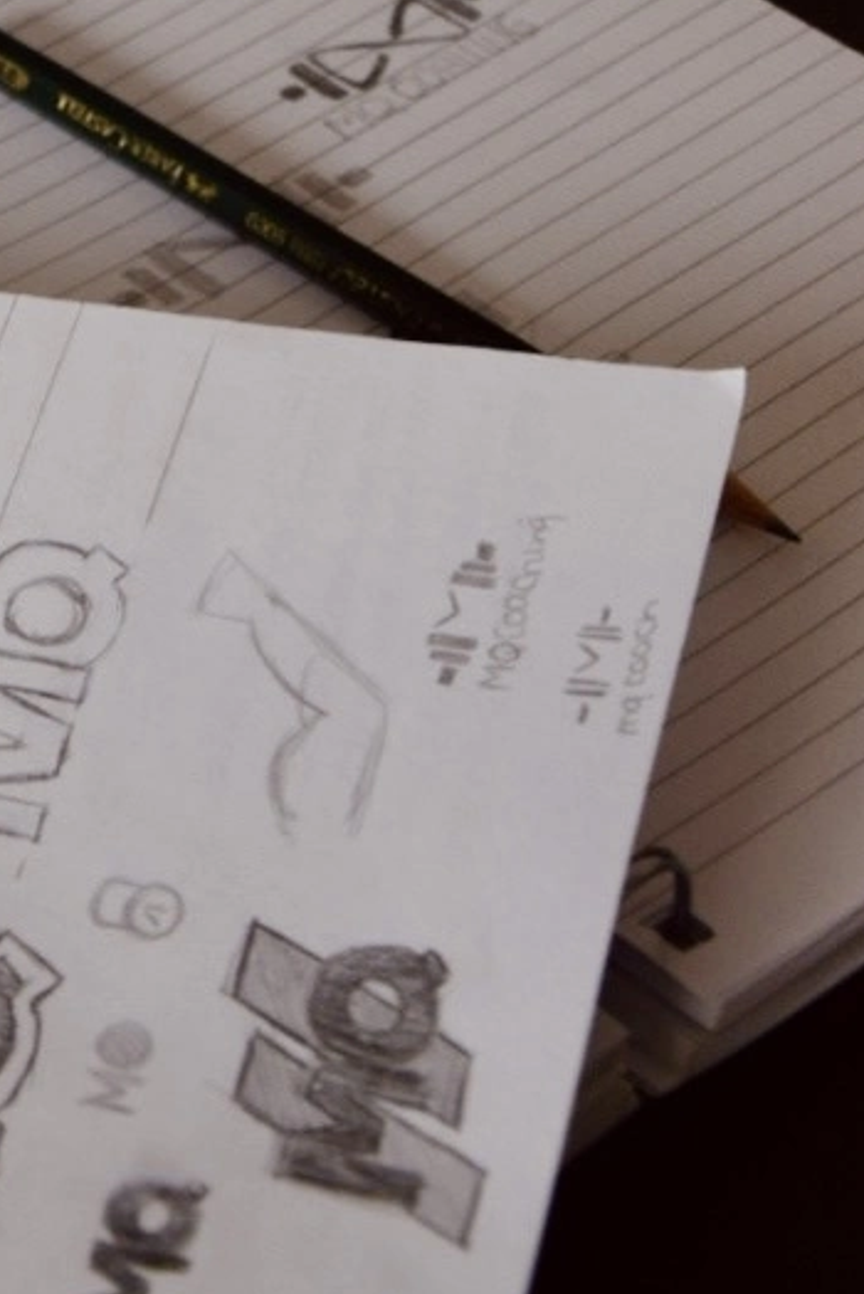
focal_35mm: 139
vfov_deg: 14.3
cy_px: -247
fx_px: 4997
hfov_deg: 9.7
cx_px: -338
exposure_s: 1/60
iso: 400
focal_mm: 30
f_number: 4.2
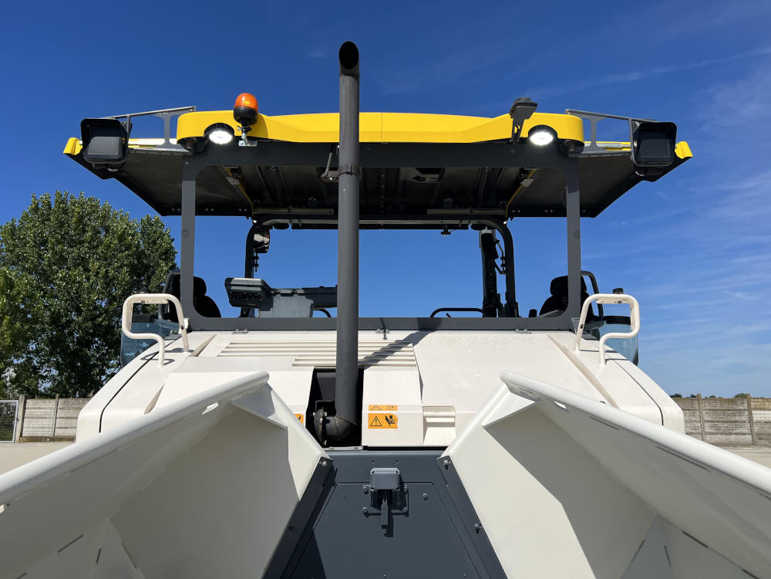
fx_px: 579
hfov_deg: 67.3
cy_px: 290
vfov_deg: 53.1
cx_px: 386
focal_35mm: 26
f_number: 1.5
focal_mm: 5.7
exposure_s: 1/9434
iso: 50
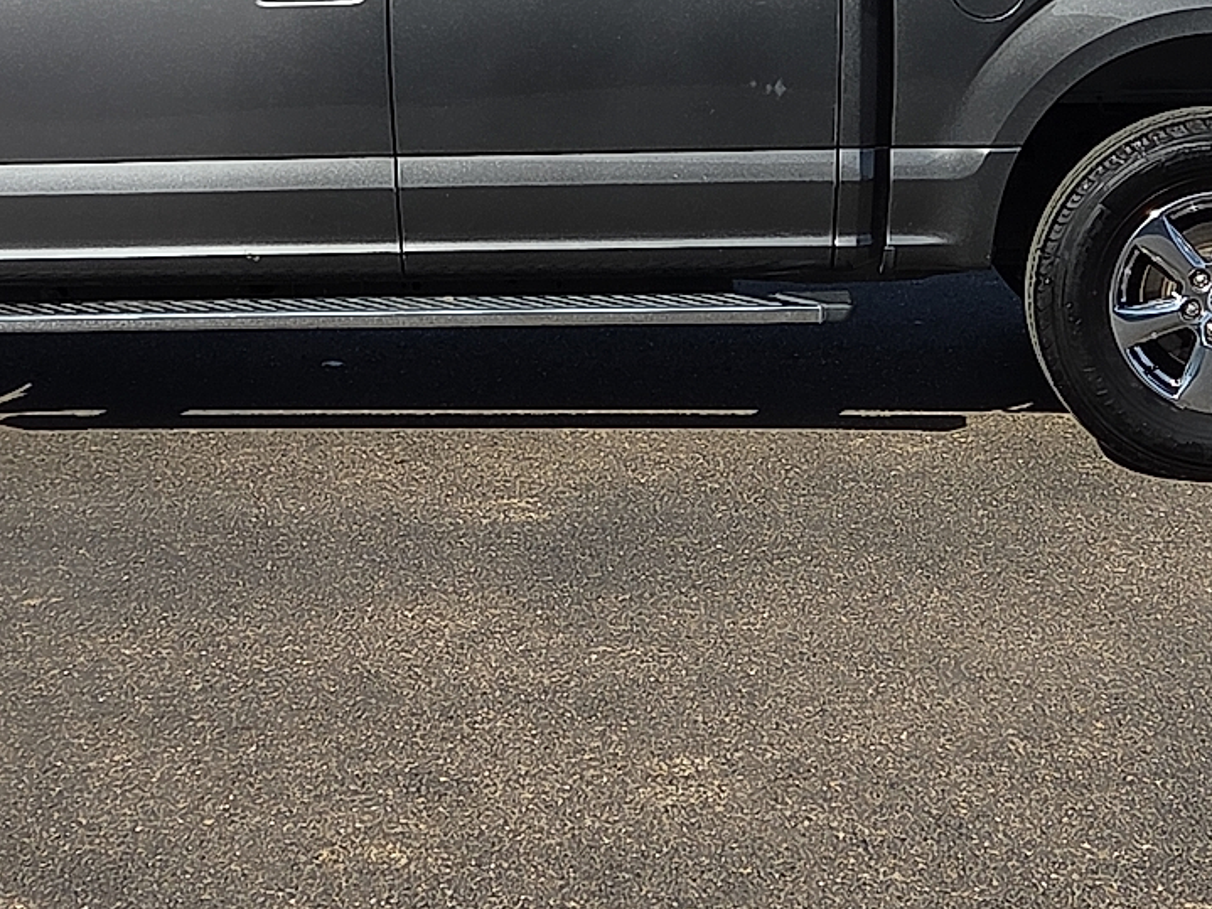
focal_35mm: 89
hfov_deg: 22.0
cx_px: 555
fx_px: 3116
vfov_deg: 16.3
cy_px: 2
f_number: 1.8
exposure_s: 1/10000
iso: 78
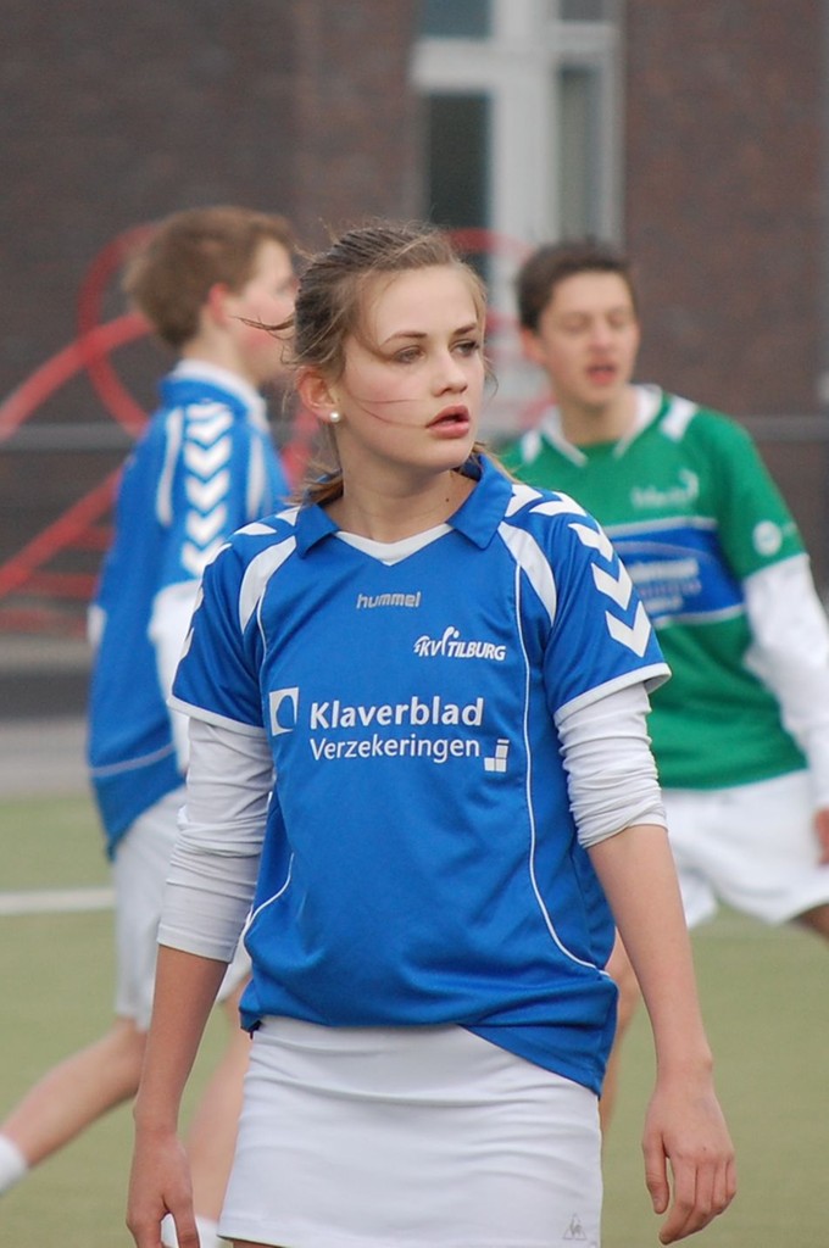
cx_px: 414
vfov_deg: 6.9
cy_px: 624
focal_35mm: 300
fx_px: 10390
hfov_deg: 4.6
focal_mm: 200
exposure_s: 1/500
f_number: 5.6
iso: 450
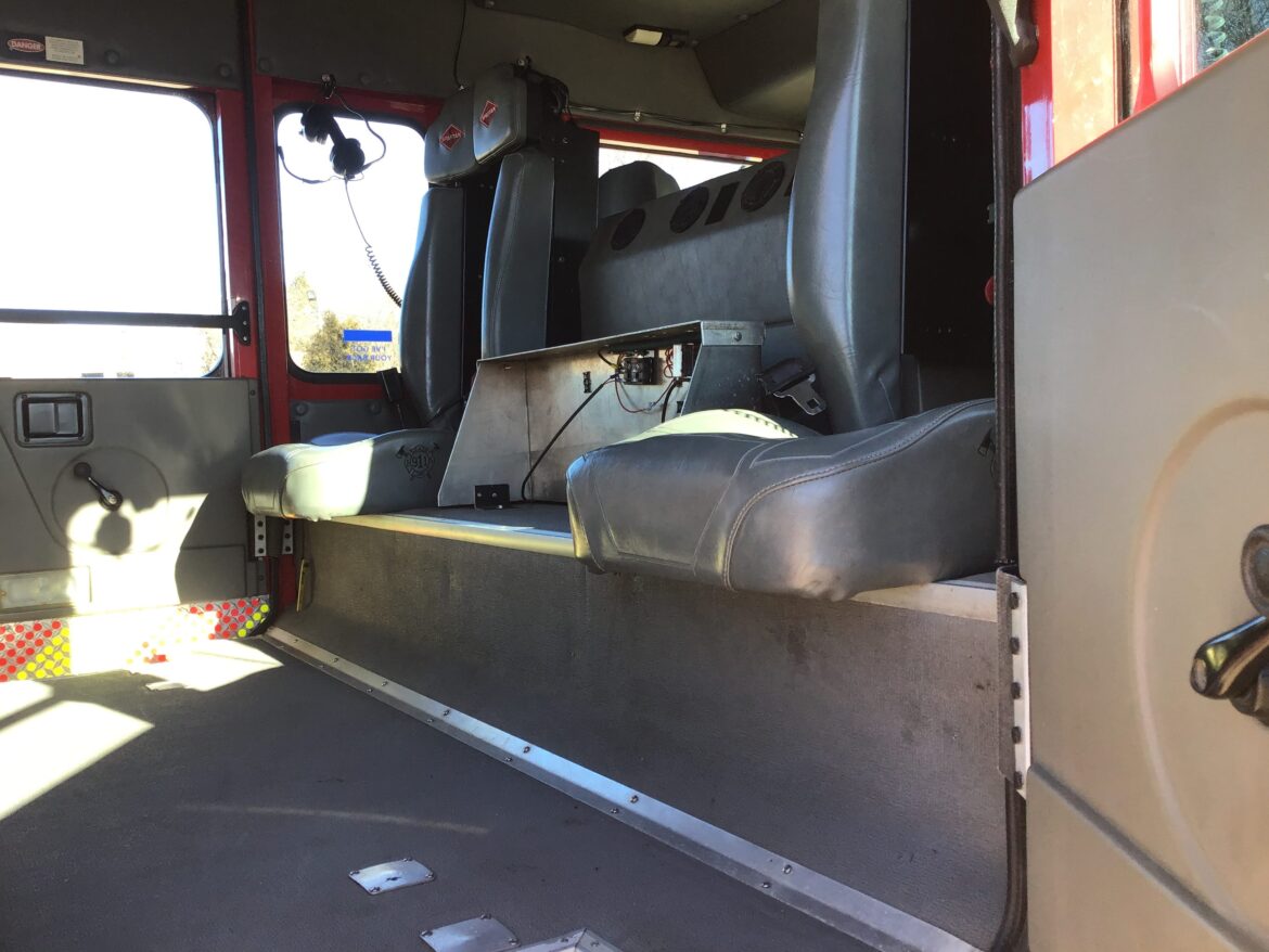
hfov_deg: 58.3
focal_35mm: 31
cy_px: 476
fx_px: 1137
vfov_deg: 45.5
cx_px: 634
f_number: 2.4
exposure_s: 1/120
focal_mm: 3.3
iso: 32
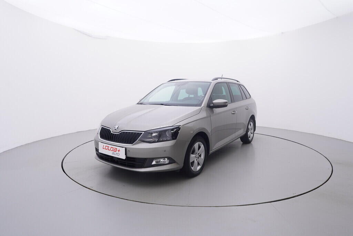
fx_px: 221
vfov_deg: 56.2
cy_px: 118
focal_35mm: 22
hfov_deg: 77.3
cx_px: 176
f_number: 5
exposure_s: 1/80
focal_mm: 15
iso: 200
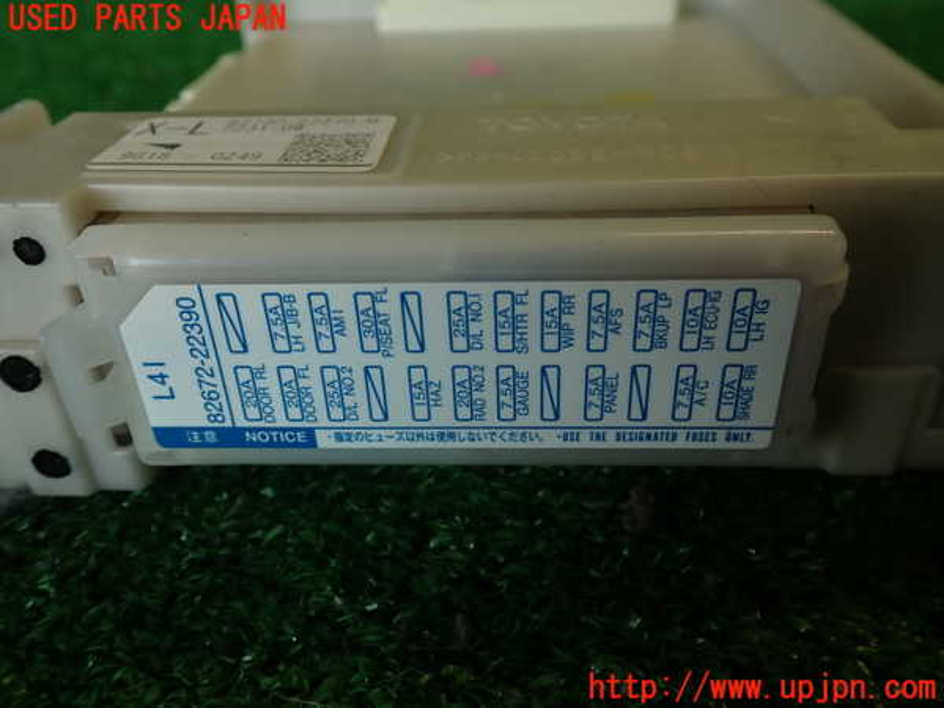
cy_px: 354
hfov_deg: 60.0
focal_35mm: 30
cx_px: 472
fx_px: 818
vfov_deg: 46.8
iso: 100
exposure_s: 1/100
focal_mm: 5.4
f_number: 2.3
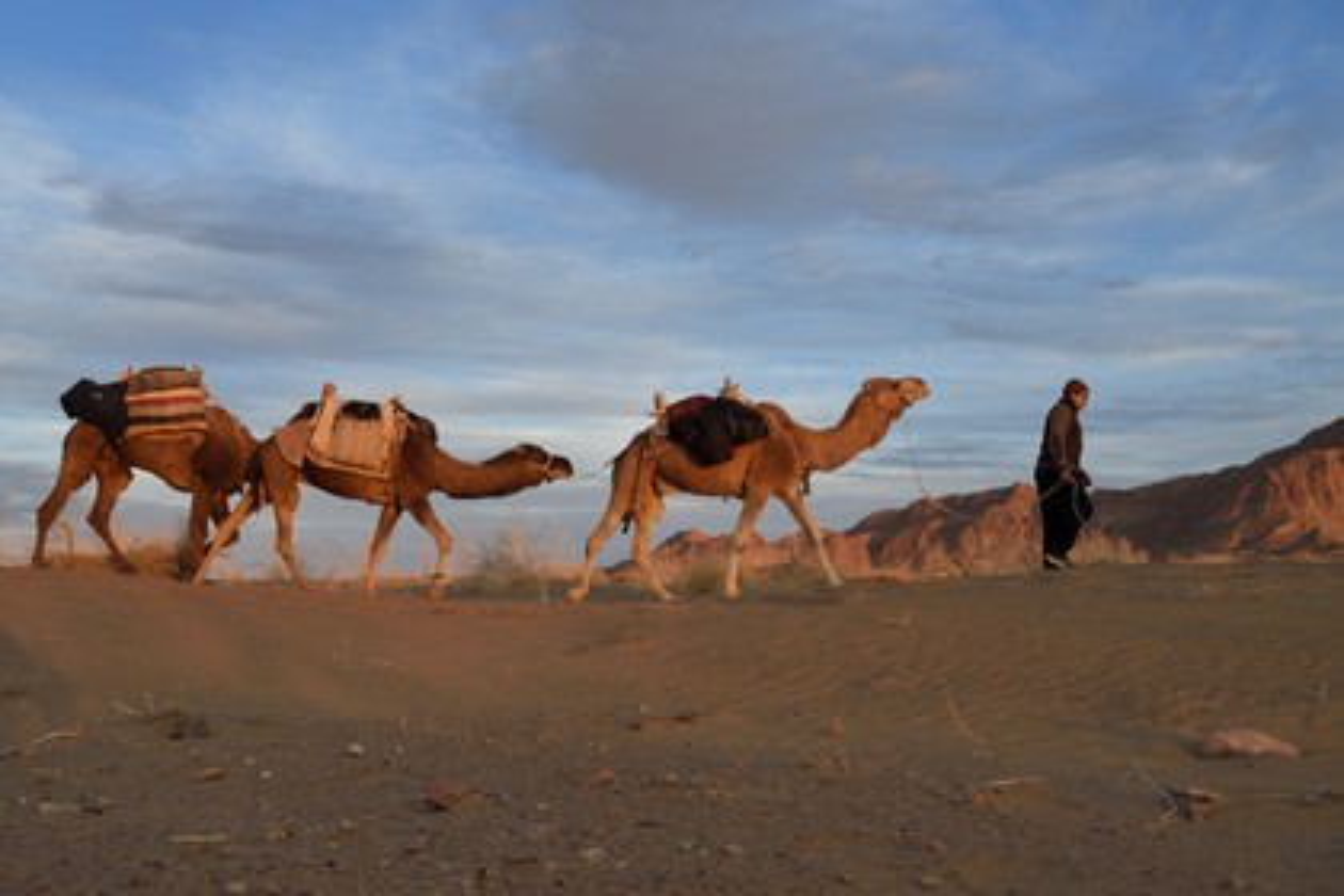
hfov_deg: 55.8
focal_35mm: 34
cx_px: 672
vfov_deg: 38.9
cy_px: 448
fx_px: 1269
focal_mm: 34
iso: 640
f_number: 8
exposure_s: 1/250
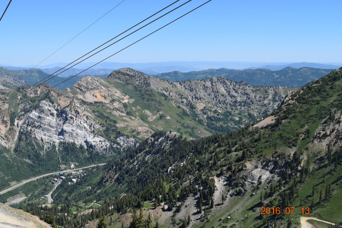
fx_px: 442
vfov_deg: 28.9
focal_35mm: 46
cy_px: 114
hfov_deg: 42.3
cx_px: 171
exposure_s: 1/400
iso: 200
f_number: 10
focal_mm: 31
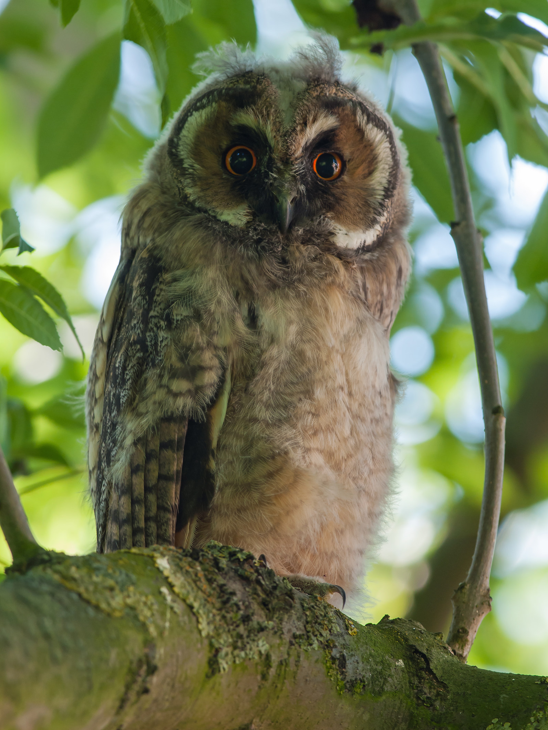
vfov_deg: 4.1
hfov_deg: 3.0
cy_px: 372
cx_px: 274
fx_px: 10321
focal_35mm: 489
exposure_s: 1/80
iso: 400
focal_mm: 300
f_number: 7.1
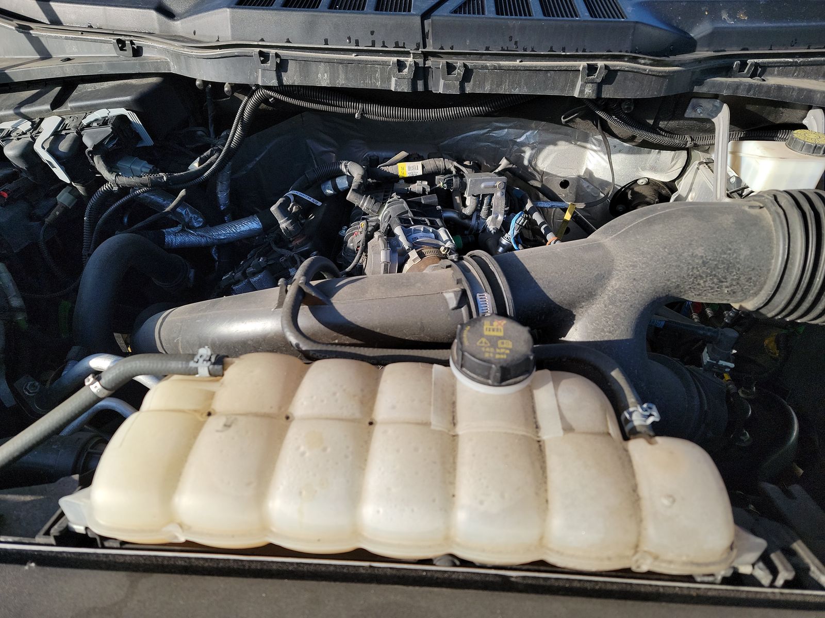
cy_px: 309
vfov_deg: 56.8
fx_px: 572
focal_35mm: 24
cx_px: 412
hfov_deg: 71.6
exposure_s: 1/353
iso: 50
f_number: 1.8
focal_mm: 6.7
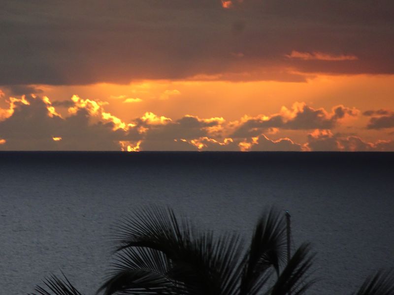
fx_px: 6658
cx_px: 197
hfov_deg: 3.4
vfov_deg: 2.5
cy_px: 148
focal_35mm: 585
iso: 500
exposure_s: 1/250
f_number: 6.3
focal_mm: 99.92
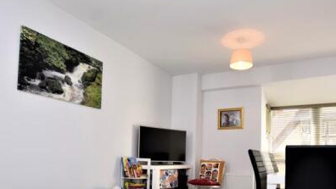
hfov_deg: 71.8
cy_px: 150
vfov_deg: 42.5
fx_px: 232
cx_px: 181
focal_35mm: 26
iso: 720
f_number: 5.6
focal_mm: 10
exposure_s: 1/125
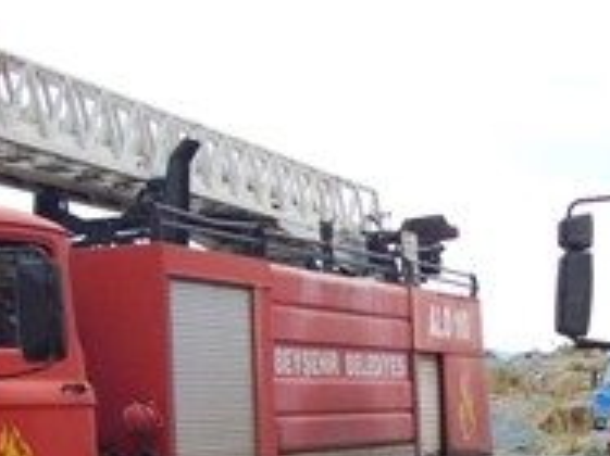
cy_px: 410
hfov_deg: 21.4
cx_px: 444
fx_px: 1603
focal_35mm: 91
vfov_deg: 16.0
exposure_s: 1/640
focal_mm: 6.3
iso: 100
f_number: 2.8
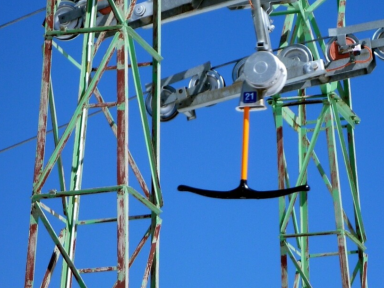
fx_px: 2874
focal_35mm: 259
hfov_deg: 7.6
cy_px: 152
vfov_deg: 5.7
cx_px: 207
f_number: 5.9
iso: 80
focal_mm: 22.8
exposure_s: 1/250
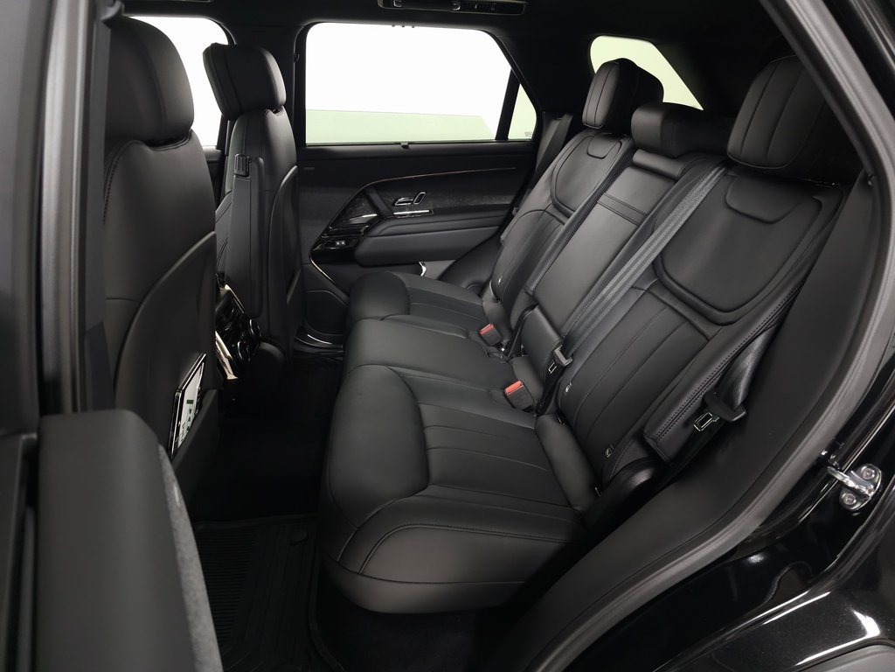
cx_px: 448
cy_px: 336
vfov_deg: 58.9
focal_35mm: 23
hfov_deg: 73.9
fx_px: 595
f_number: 1.7
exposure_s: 1/60
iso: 320
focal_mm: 6.3
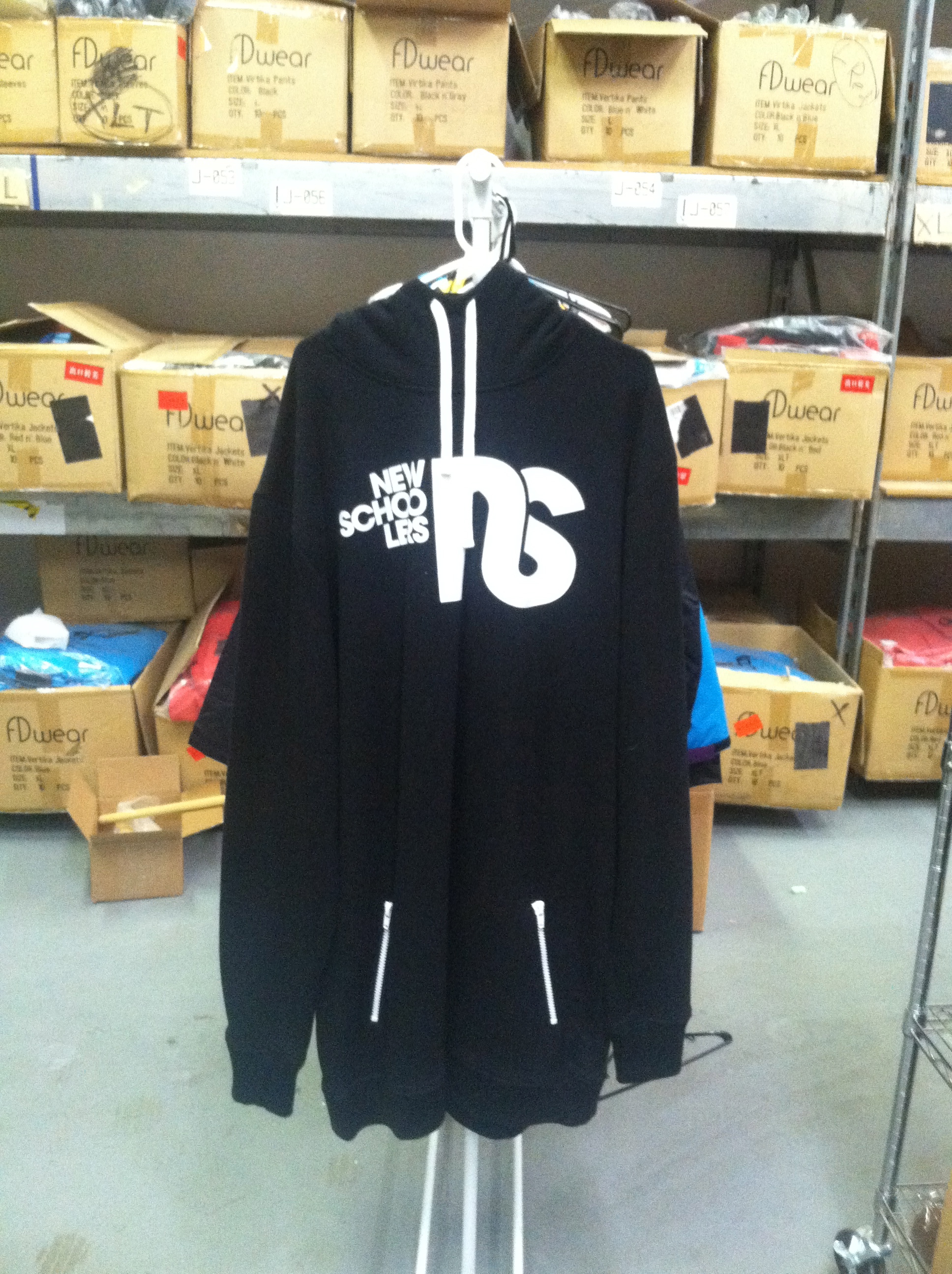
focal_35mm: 35
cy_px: 637
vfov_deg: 52.7
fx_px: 1287
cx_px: 476
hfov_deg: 40.6
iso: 640
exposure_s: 1/15
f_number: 2.8
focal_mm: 3.85
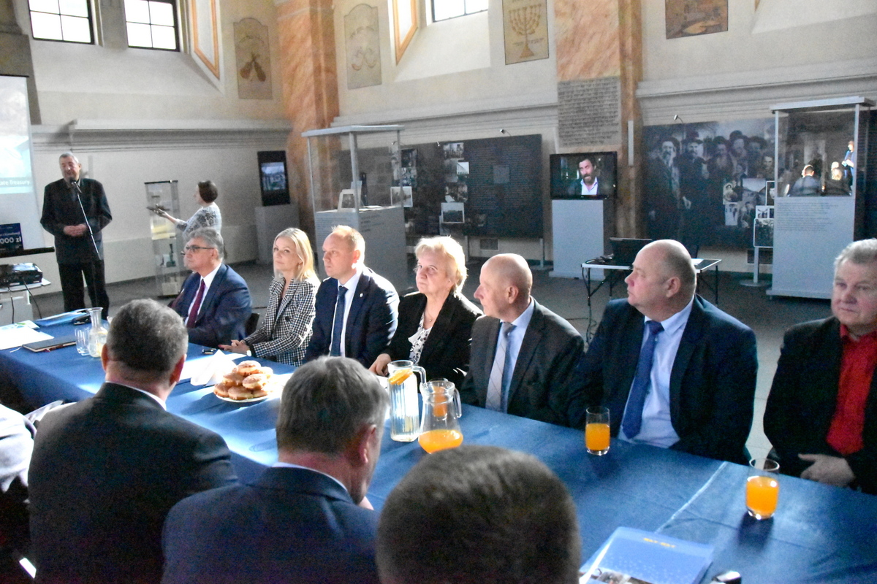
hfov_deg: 67.4
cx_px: 438
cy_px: 292
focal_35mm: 27
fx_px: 658
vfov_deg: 47.9
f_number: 3.5
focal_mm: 18
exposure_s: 1/4000
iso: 25600
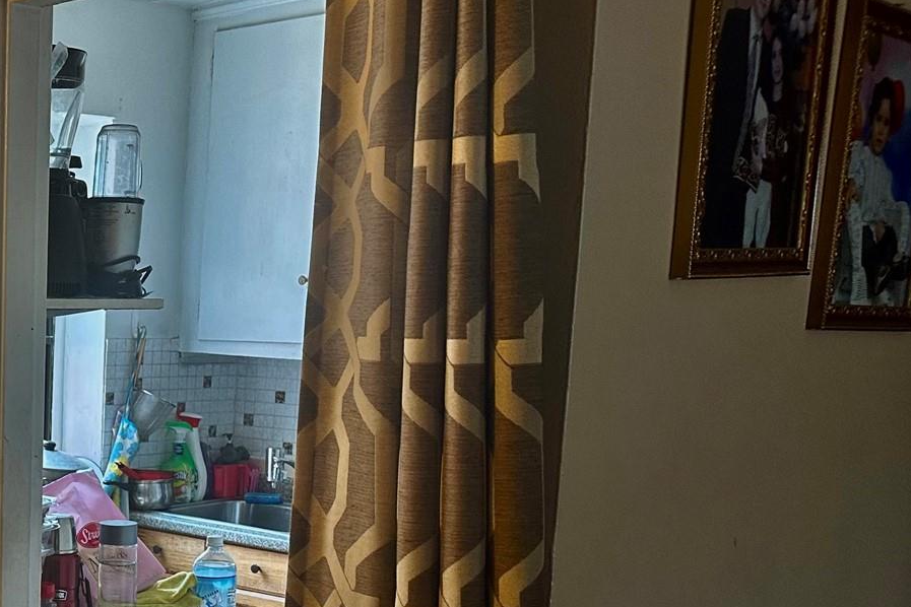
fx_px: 1442
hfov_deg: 31.6
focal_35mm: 57
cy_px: 533
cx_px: -58
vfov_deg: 23.2
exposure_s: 1/120
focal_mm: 6.86
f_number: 1.78
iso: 125
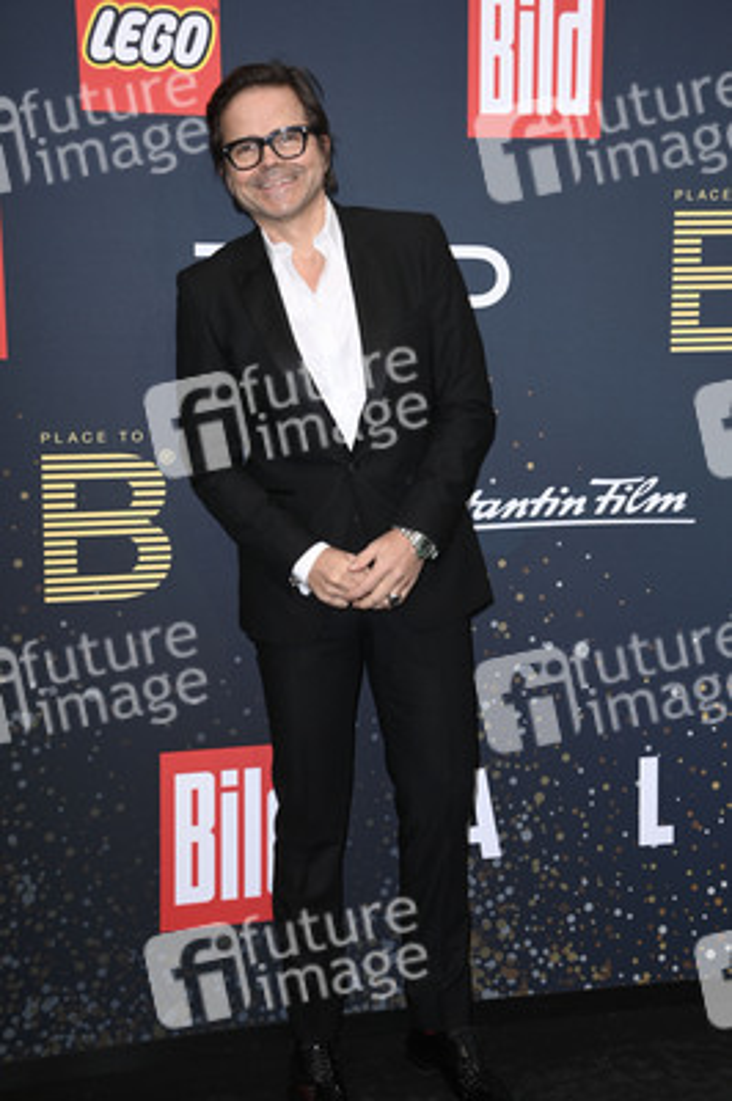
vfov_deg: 34.5
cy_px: 550
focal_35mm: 58
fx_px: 1772
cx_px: 366
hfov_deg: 23.3
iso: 320
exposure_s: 1/250
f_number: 5.6
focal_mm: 58
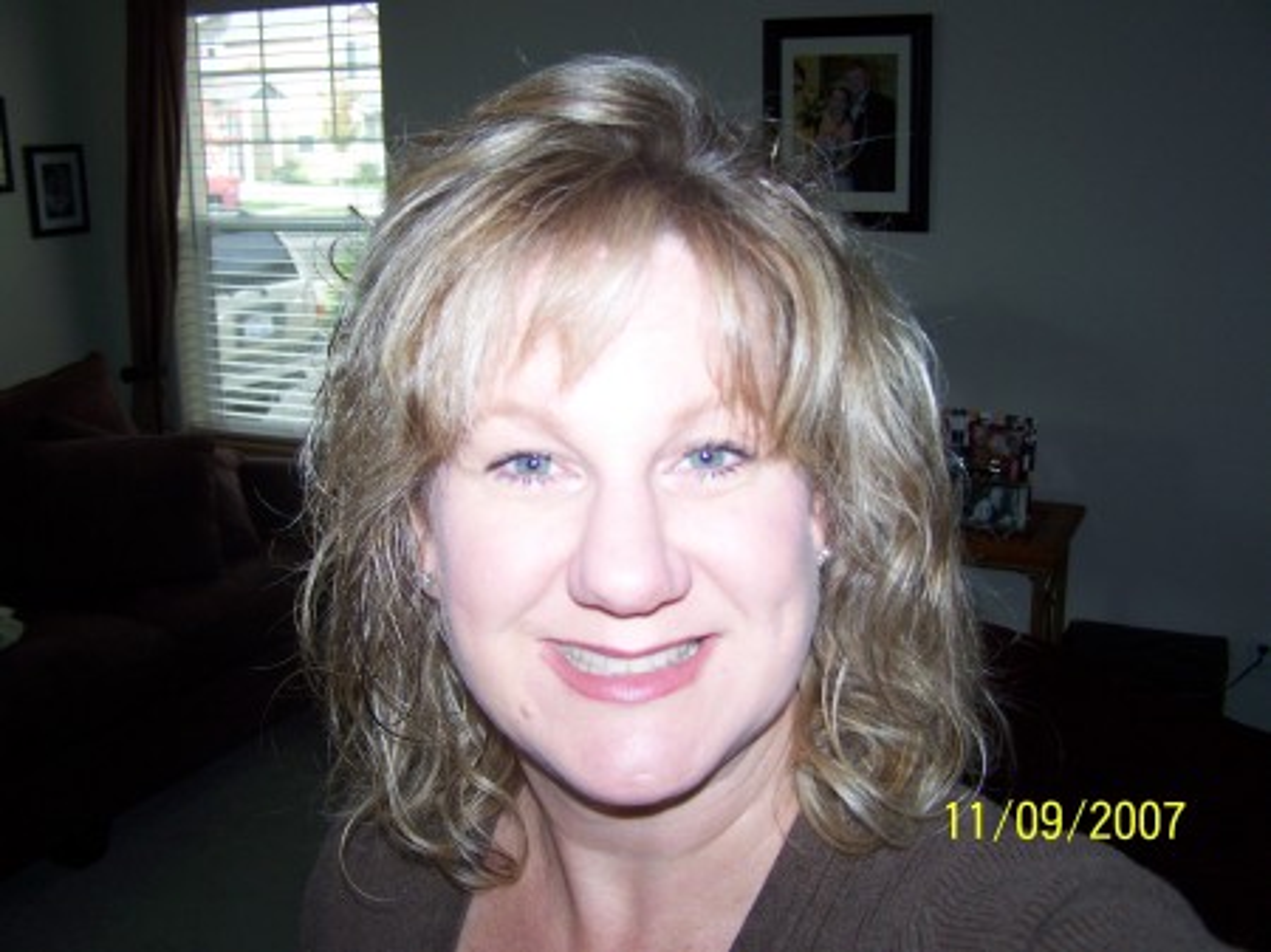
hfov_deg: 49.0
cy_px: 476
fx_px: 1395
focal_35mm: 38
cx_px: 636
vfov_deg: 37.7
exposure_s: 1/60
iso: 80
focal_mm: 6.3
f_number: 2.8
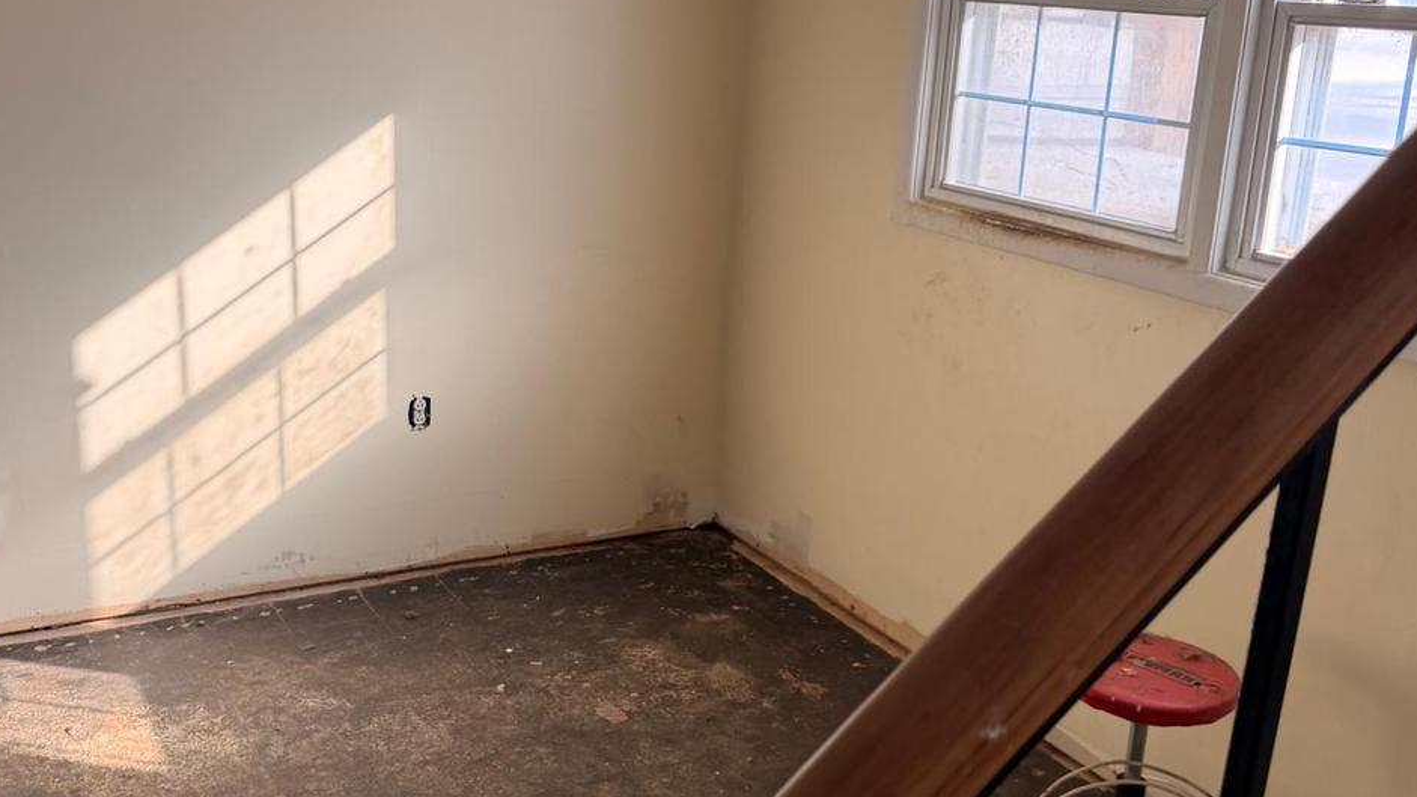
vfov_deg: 29.7
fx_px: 1503
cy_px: 408
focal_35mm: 40
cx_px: 536
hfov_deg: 50.0
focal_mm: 6.76
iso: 80
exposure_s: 1/401
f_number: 1.78
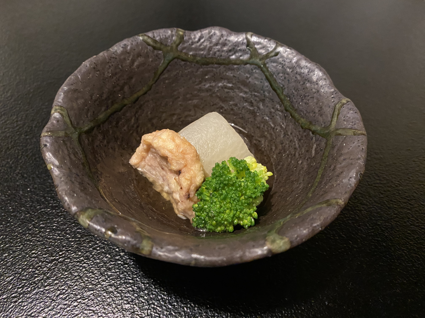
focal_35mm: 25
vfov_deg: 54.9
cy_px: 159
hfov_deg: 69.4
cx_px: 212
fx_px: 307
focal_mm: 4.25
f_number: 1.8
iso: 500
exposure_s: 1/40
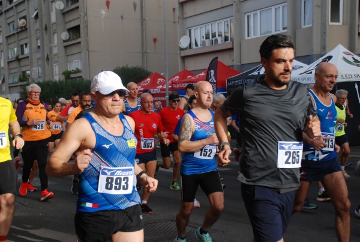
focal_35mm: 57
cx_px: 180
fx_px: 571
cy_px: 121
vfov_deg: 23.9
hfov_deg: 35.0
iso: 1000
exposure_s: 1/1250
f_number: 5.6
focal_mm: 38
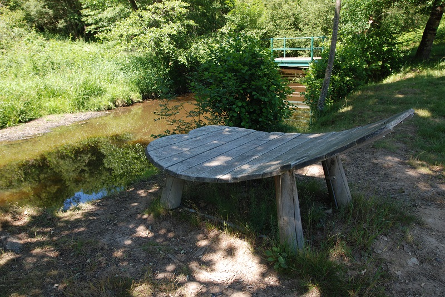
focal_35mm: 30
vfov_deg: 43.7
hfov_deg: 61.9
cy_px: 148
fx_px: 371
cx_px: 222
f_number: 6.3
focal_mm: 20
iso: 200
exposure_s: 1/125
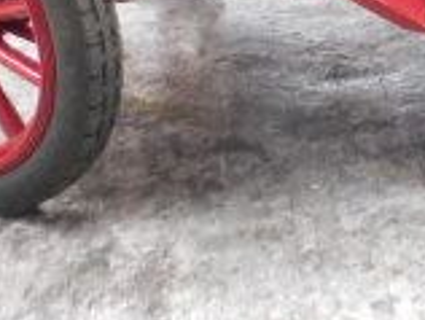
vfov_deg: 14.8
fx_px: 1144
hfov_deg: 18.7
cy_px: -167
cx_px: 624
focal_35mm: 93
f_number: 3
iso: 320
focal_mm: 4
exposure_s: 1/30
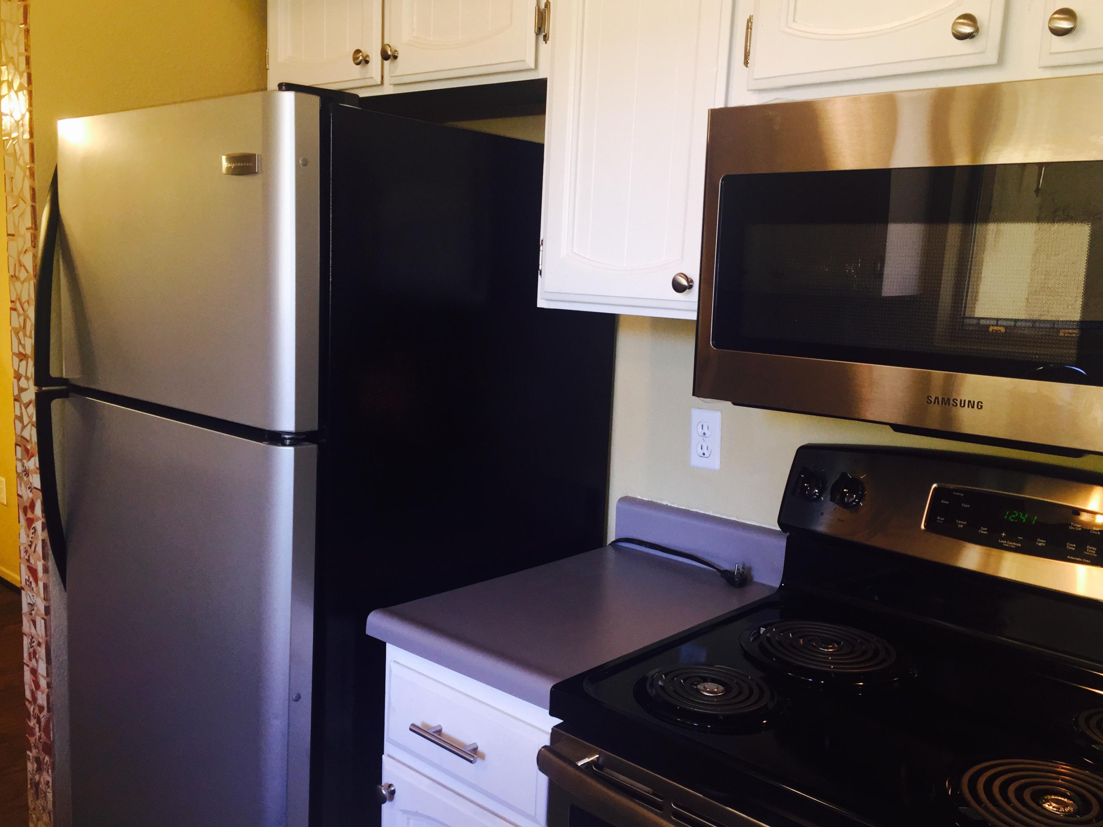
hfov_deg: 58.3
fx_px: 988
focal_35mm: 31
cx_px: 578
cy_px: 416
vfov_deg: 45.4
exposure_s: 1/30
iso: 50
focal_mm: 4.15
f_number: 2.2
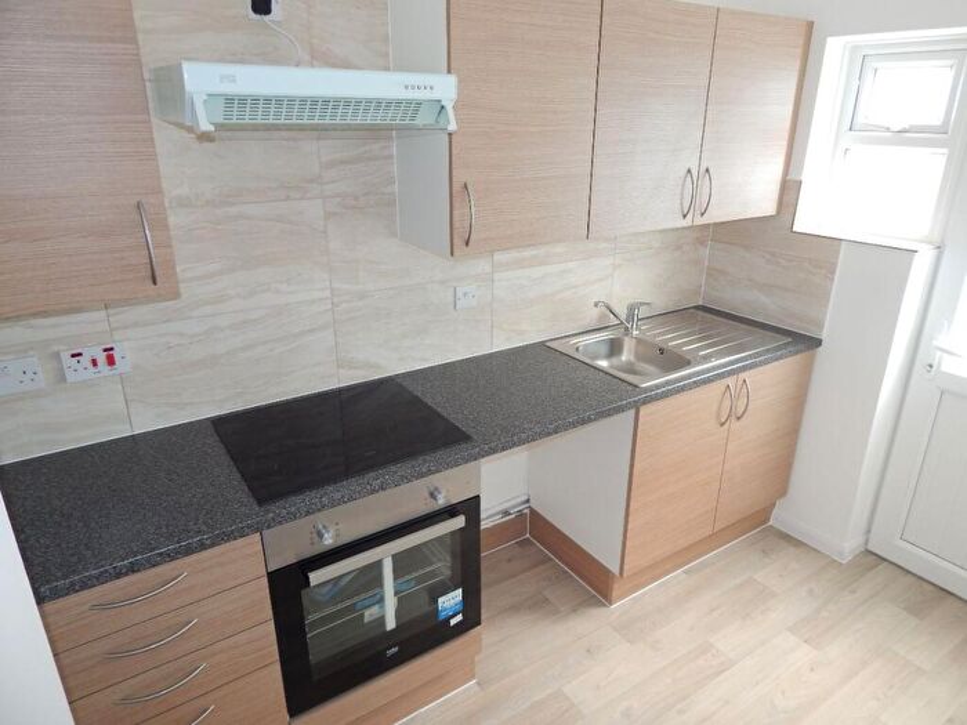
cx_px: 484
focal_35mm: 23
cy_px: 362
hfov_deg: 73.9
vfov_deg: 58.9
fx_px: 643
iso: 125
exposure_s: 1/30
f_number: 3
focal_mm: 4
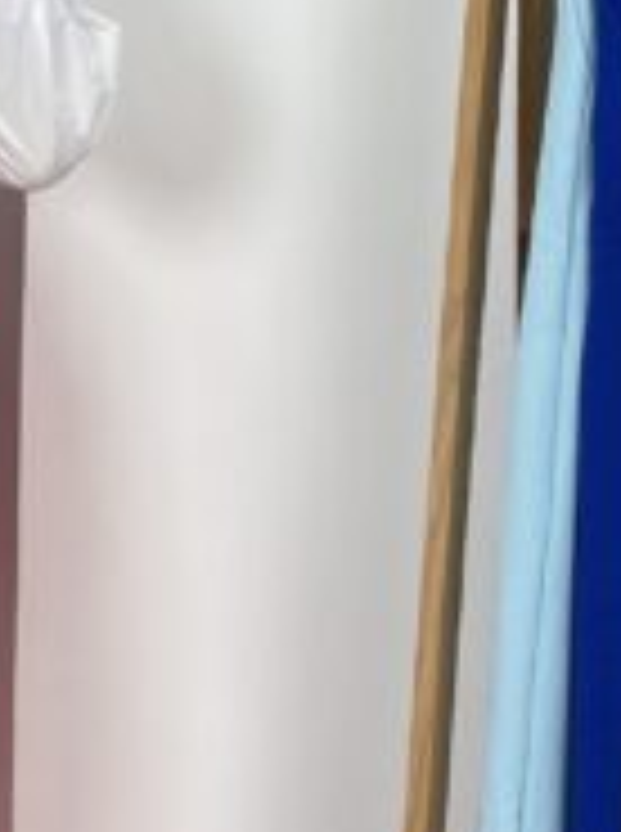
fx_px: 3744
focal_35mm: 156
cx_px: -194
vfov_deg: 12.7
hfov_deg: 9.3
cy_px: 378
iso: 80
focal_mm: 6.86
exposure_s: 1/623
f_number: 1.78
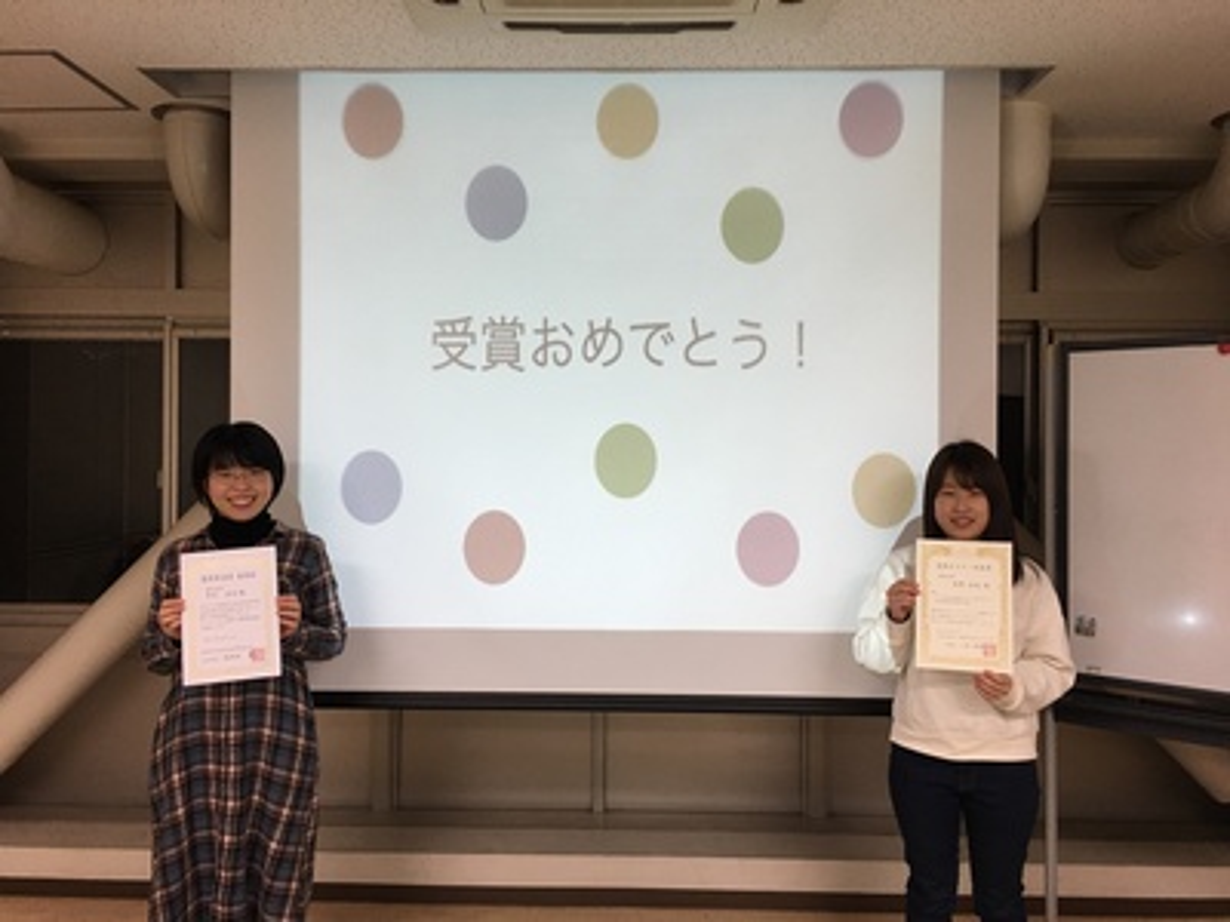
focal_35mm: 29
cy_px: 461
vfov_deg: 48.2
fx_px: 1030
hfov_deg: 61.7
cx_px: 615
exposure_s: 1/30
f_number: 2.2
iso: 40
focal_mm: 4.15
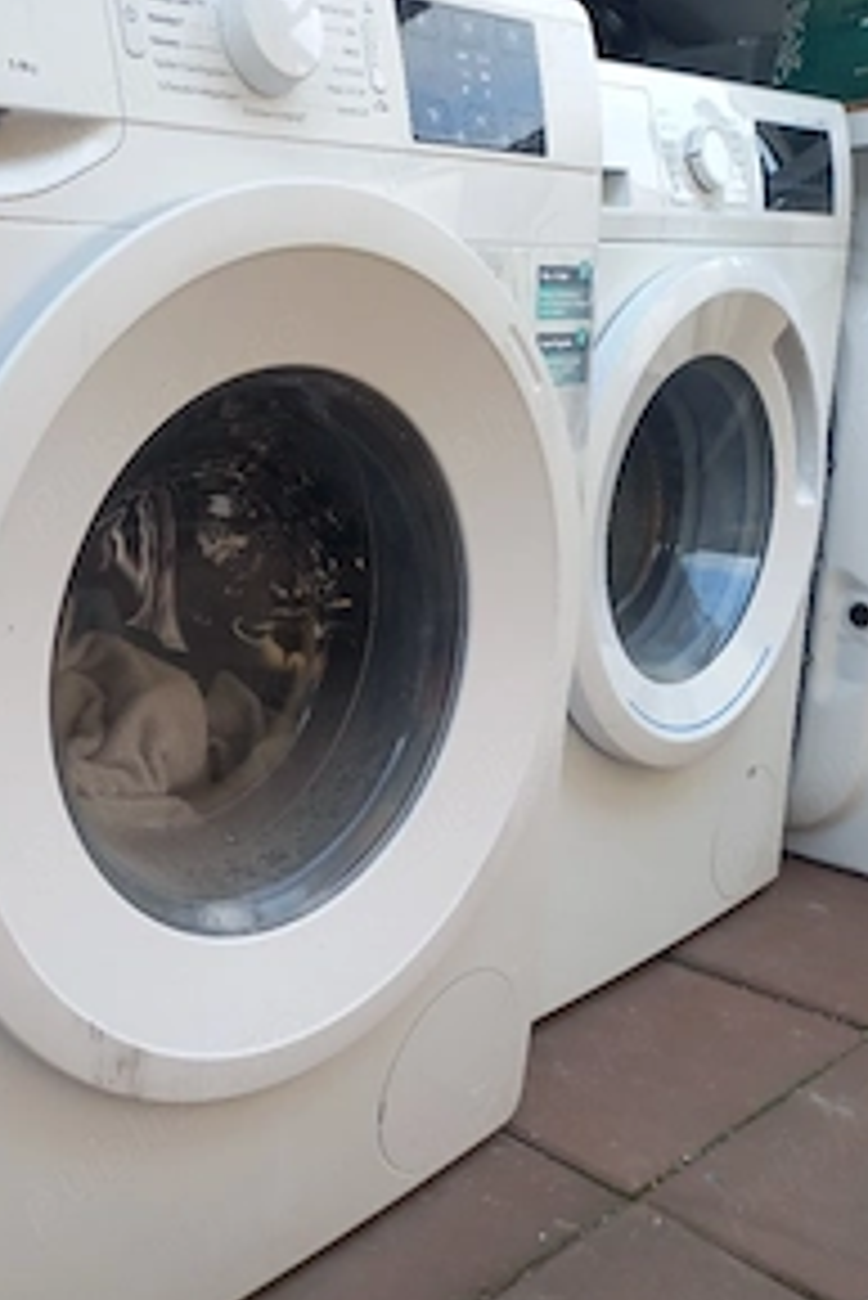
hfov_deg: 36.3
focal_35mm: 36
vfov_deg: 52.5
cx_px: 252
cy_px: 823
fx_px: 1300
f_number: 2
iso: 32
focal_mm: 4.6
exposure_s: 1/101
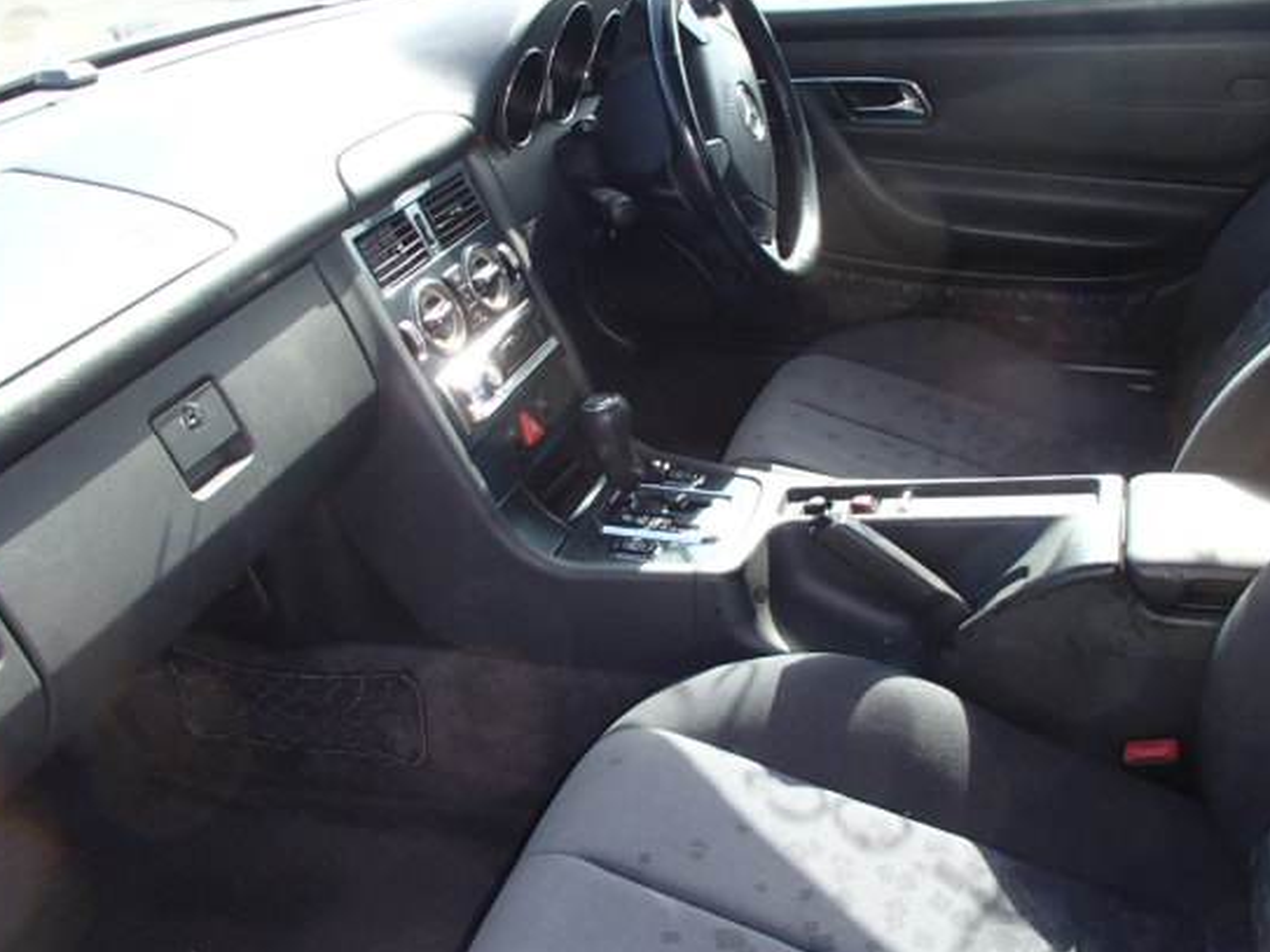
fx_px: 1210
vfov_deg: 42.9
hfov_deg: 55.2
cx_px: 716
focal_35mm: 33
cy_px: 435
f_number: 3.9
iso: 100
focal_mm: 5
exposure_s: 1/100
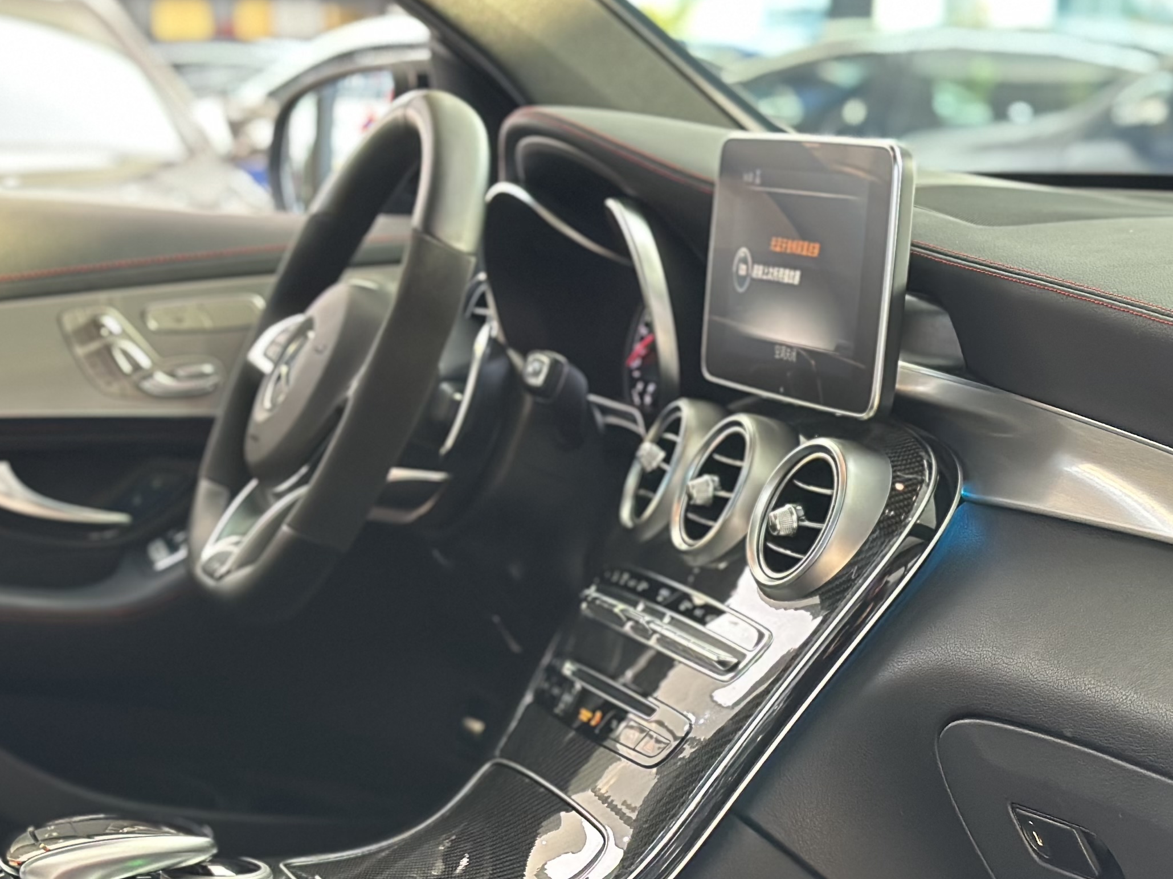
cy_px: 763
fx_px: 3185
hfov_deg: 20.9
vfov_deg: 15.6
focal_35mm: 94
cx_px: 666
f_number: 1.78
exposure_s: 1/33
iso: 250
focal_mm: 6.86
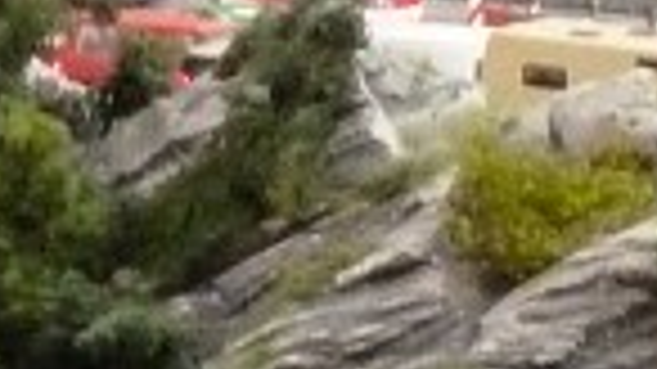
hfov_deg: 2.5
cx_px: -716
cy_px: -662
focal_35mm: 850
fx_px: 14802
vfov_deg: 1.4
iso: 800
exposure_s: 1/25
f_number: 4.4
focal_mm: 18.2
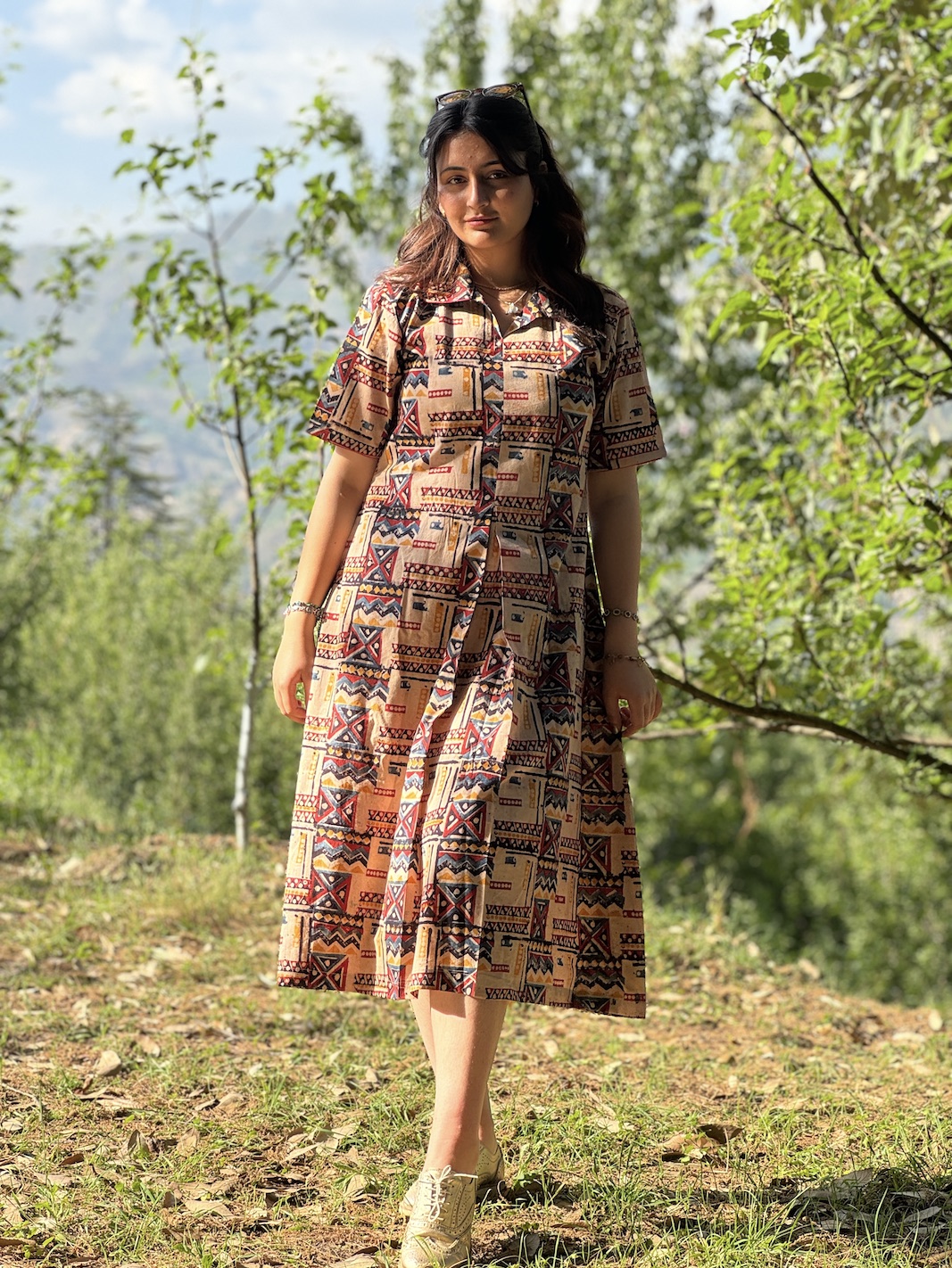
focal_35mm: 77
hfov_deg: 19.1
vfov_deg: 25.3
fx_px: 2823
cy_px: 634
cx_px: 476
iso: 25
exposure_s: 1/180
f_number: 2.8
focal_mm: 9
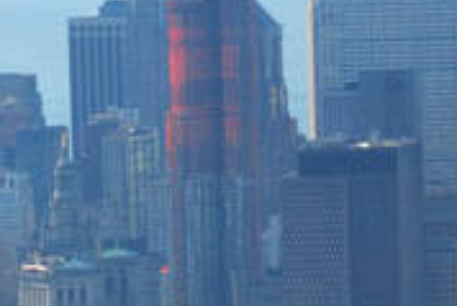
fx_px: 7876
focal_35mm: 620
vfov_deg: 2.2
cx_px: 51
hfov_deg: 3.3
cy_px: 234
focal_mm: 105
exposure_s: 1/250
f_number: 5.6
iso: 250
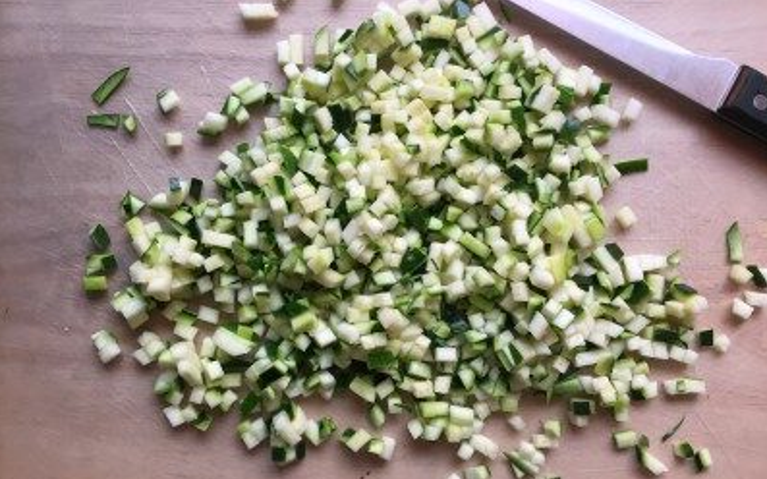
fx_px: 648
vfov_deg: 40.6
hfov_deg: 61.2
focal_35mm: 31
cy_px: 257
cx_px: 384
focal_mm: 4.15
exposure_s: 1/33
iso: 40
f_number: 2.2
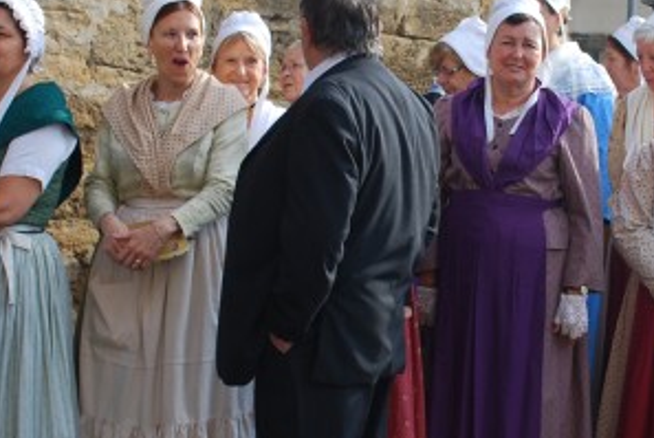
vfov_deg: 14.1
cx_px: 396
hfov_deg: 21.0
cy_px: 164
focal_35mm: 97
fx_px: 1765
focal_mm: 24
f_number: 5.6
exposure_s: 1/125
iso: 100
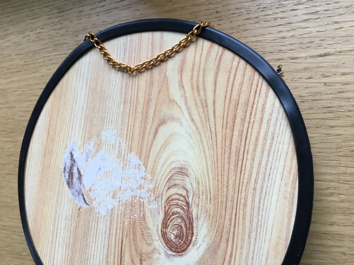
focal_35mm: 29
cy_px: 132
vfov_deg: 48.2
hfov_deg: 61.7
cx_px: 177
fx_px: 297
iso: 32
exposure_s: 1/33
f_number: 2.2
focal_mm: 4.15
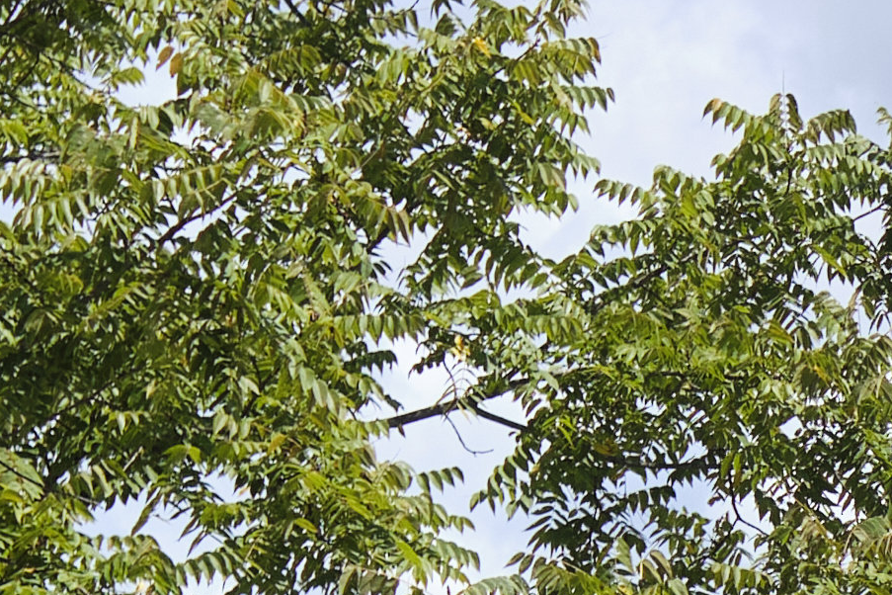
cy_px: 1201
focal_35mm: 352
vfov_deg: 3.9
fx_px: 8721
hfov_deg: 5.7
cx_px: 2074
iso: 200
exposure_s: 1/4000
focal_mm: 35
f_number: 2.5
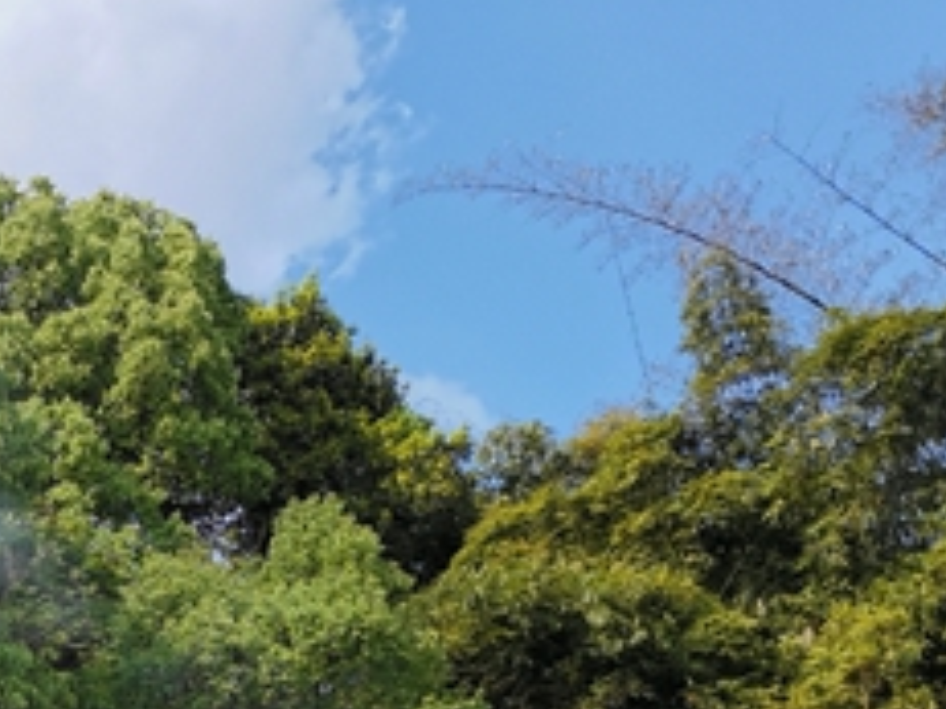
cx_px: -344
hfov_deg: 23.3
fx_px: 1967
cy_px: 873
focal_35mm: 72
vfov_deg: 19.2
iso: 50
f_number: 1.8
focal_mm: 4.75
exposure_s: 1/1618
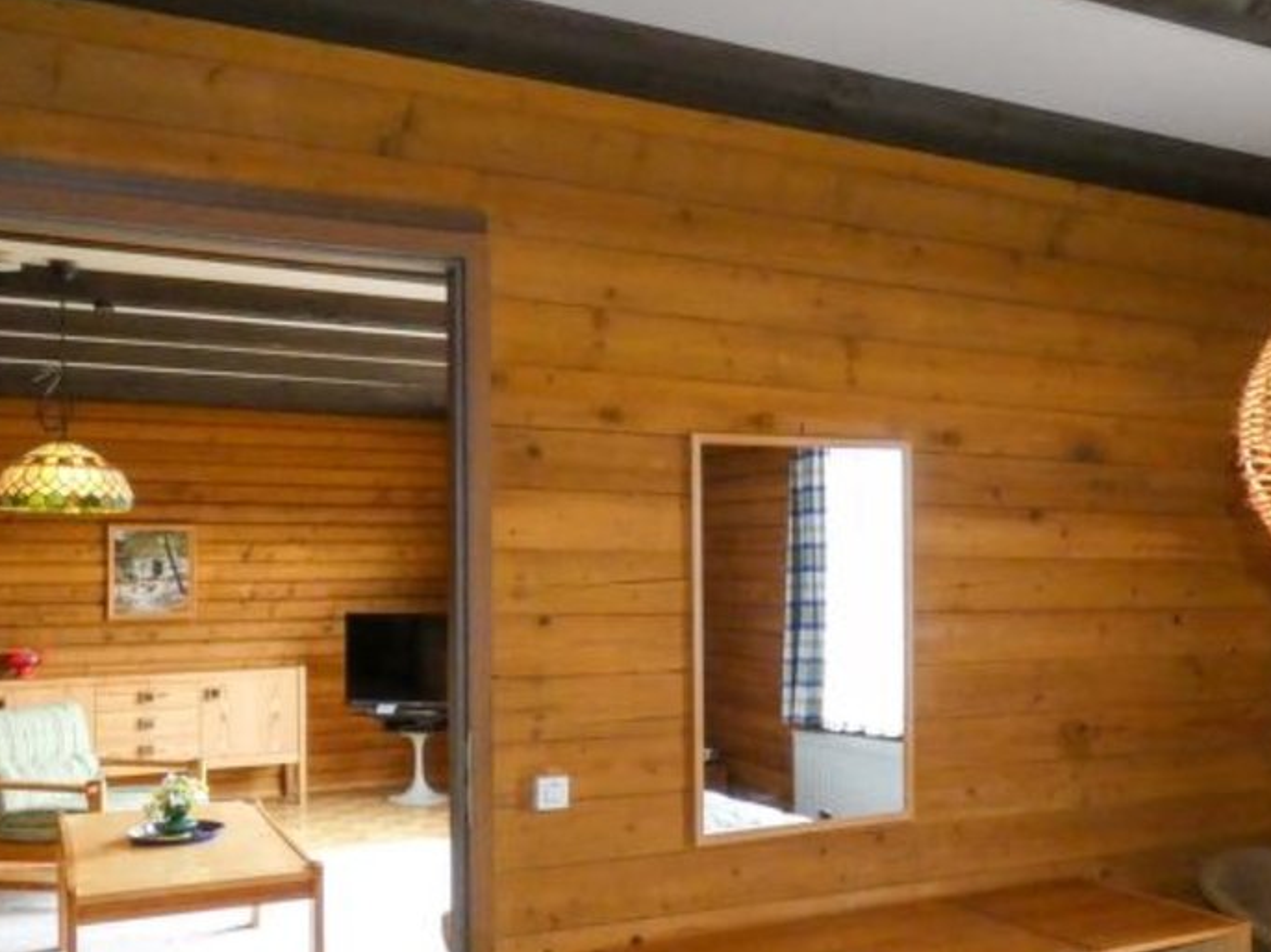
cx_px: 802
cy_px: 708
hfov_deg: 52.0
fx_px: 1285
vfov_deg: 39.6
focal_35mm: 35
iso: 640
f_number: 2.8
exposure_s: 1/60
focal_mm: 3.6
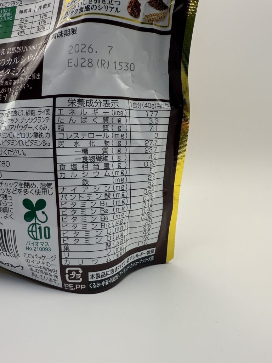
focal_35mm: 24
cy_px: 182
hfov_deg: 56.8
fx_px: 251
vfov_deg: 71.6
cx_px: 136
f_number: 2.2
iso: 80
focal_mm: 2.22
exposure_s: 1/99
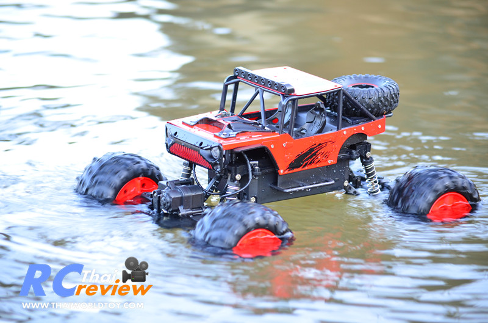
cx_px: 244
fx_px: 1988
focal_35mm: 147
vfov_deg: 9.3
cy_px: 162
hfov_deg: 14.0
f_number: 4.5
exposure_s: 1/30
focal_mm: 98
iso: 250
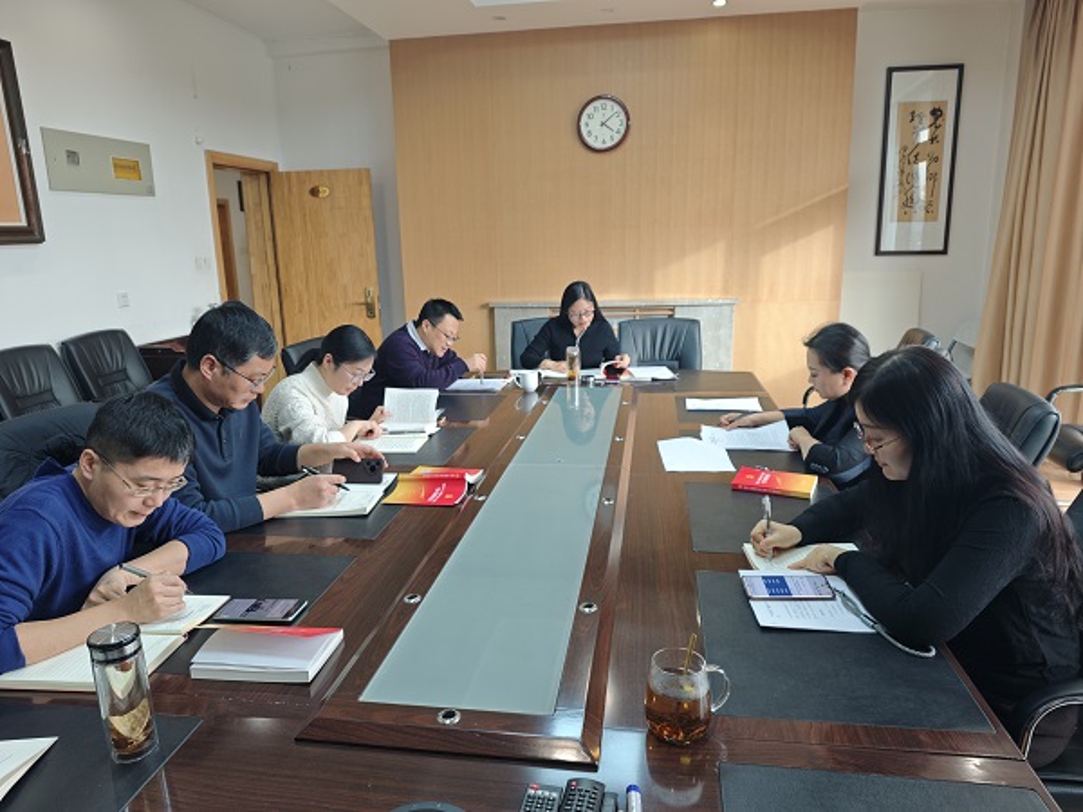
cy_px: 406
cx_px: 542
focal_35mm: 23
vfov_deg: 58.9
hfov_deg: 73.9
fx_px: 720
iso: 200
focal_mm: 6.55
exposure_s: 1/97.5
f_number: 1.6
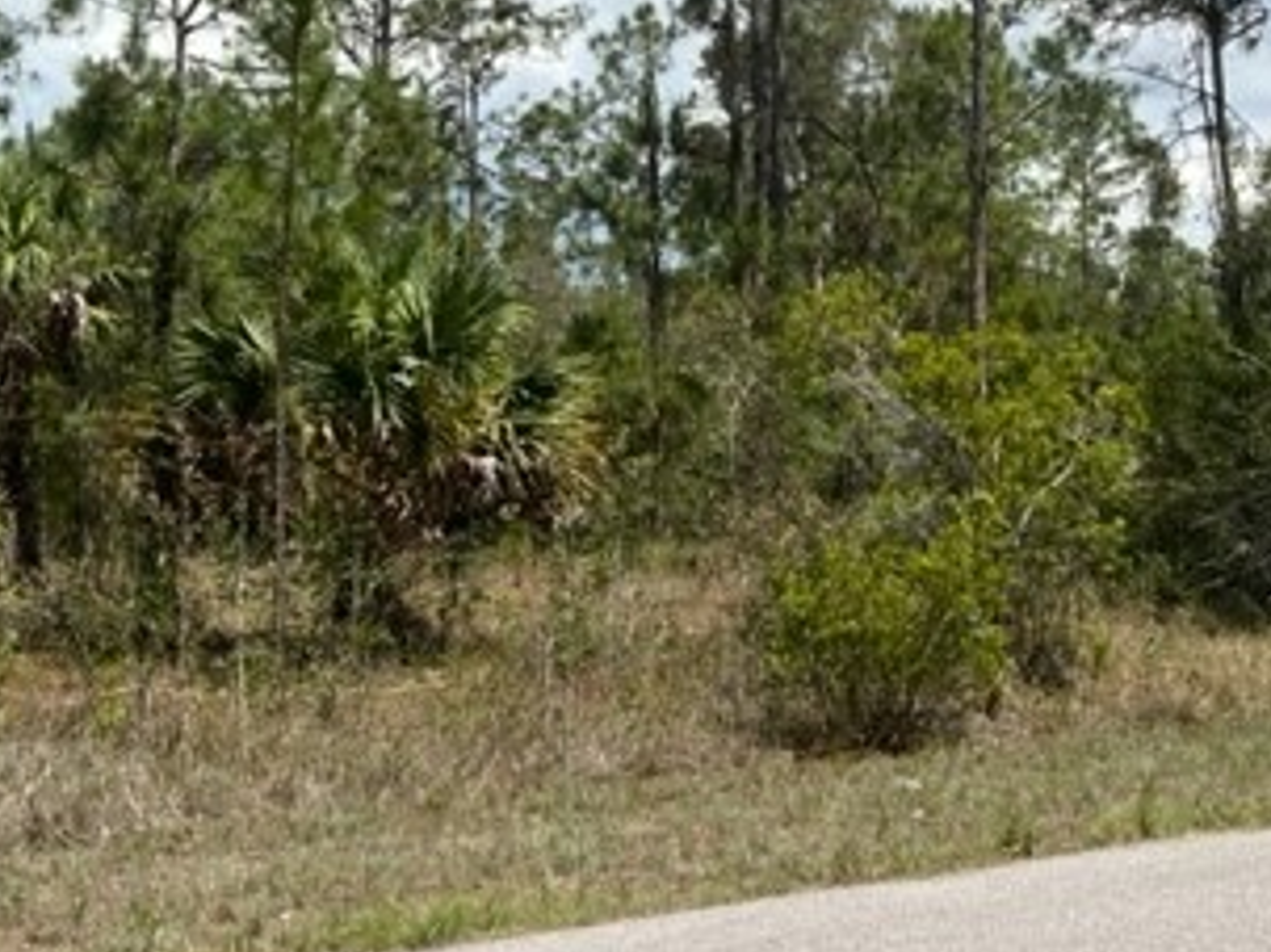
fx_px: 2019
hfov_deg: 34.7
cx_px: 826
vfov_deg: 26.0
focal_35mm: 55
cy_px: 185
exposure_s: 1/5587
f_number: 1.5
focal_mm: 5.7
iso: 50
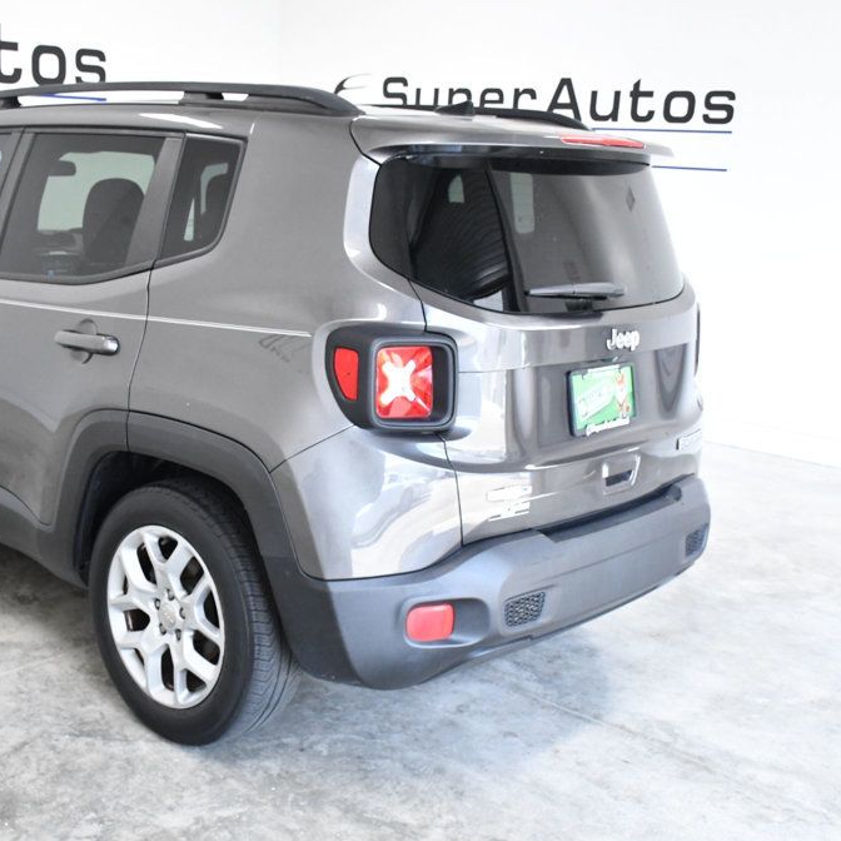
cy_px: 418
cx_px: 262
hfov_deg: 37.8
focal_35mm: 44
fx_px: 1209
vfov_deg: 38.3
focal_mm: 23
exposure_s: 1/250
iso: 2500
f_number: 8
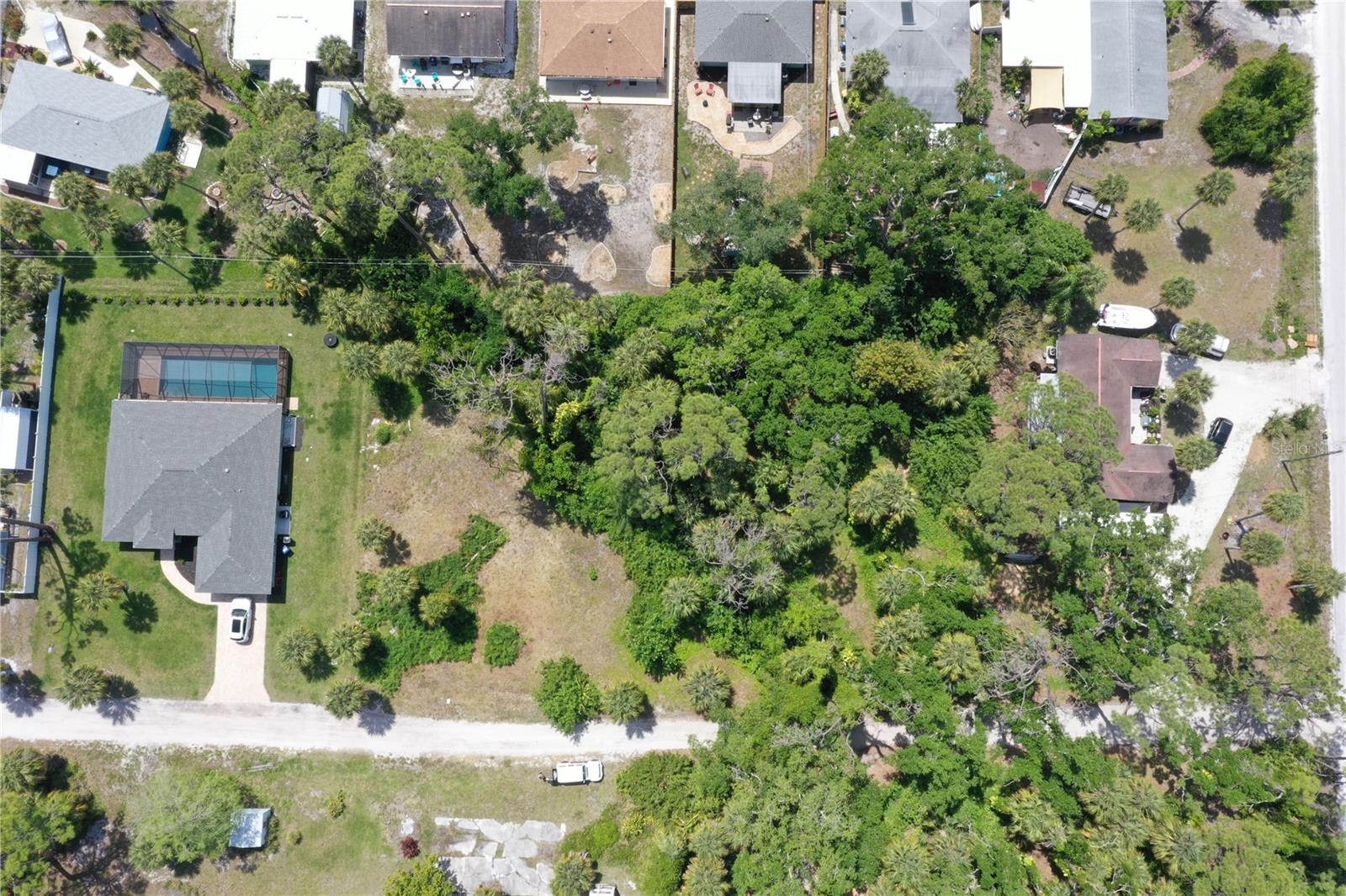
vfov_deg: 46.4
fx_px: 1047
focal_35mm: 28
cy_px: 448
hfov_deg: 65.5
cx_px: 673
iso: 100
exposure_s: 1/120
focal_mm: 10.26
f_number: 10
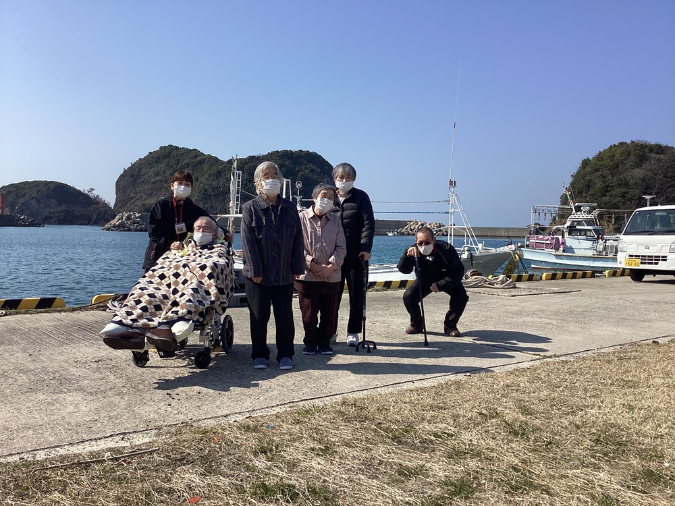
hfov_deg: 58.4
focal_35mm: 31
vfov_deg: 45.4
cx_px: 338
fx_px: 604
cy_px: 253
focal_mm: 3.3
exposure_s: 1/1773
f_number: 2.4
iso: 25
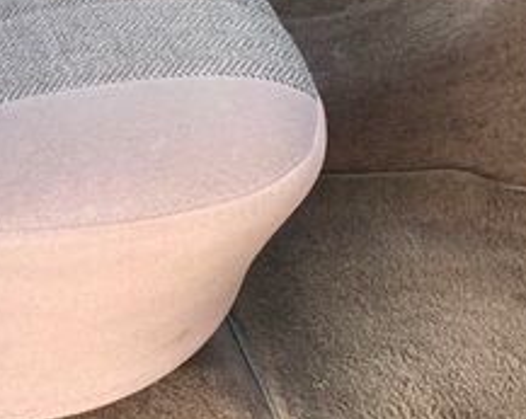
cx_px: -136
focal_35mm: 75
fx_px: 1166
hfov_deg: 22.9
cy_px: 2
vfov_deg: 19.8
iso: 80
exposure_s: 1/121
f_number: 1.8
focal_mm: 4.25
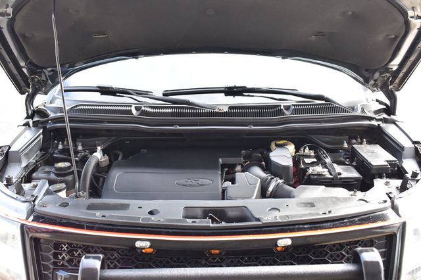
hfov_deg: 51.3
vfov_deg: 35.5
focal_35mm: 38
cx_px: 210
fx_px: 438
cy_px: 140
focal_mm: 25
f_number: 5.6
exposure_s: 1/125
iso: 560
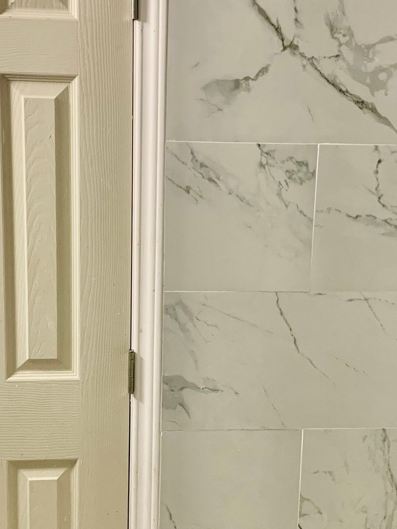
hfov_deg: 24.4
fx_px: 917
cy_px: 314
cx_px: 199
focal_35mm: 60
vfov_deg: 32.1
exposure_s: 1/60
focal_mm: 4.25
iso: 250
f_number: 1.8
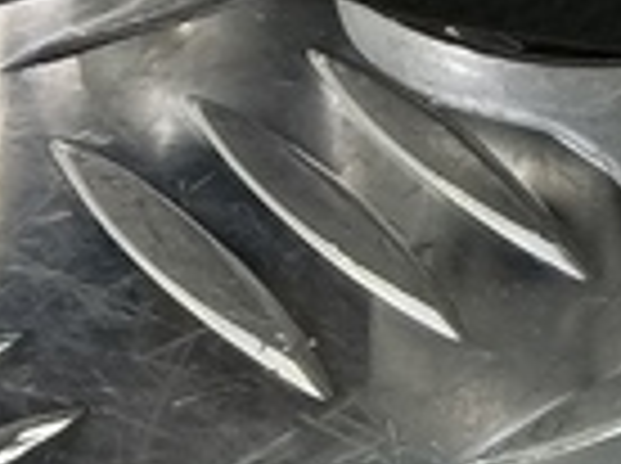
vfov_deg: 8.0
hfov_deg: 10.6
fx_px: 3062
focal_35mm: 171
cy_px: -658
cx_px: 1224
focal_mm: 4.11
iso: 170
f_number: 1.6
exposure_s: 1/50
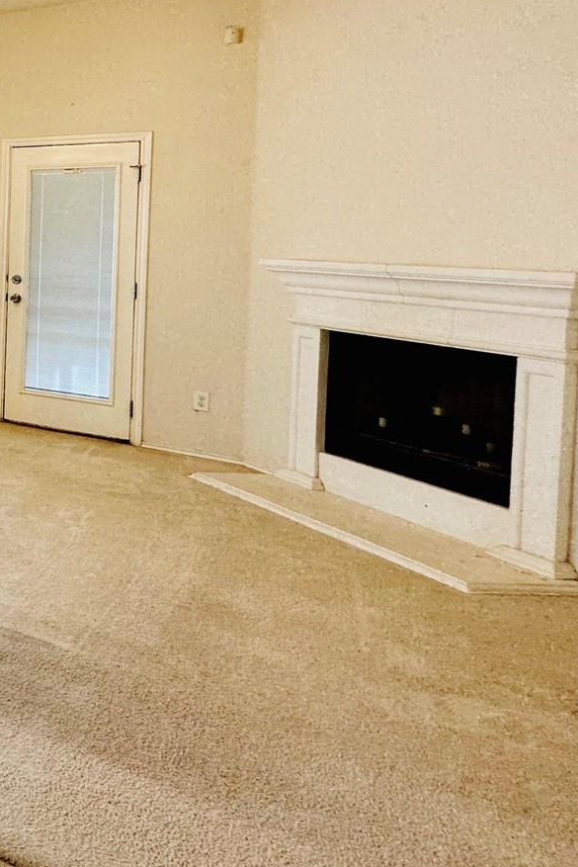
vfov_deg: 53.8
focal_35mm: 34
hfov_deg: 24.0
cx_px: -400
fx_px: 818
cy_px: 241
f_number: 2.2
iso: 100
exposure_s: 1/120
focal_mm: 2.22
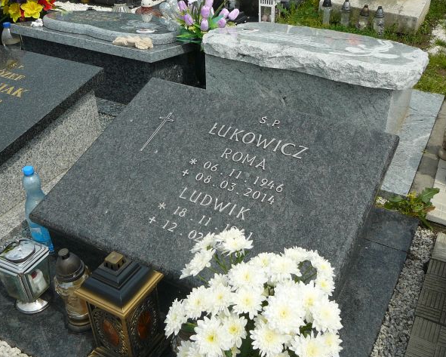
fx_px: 488
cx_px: 237
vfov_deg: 40.1
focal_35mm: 37
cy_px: 178
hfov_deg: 49.0
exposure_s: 1/640
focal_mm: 5.2
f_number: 5
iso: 80
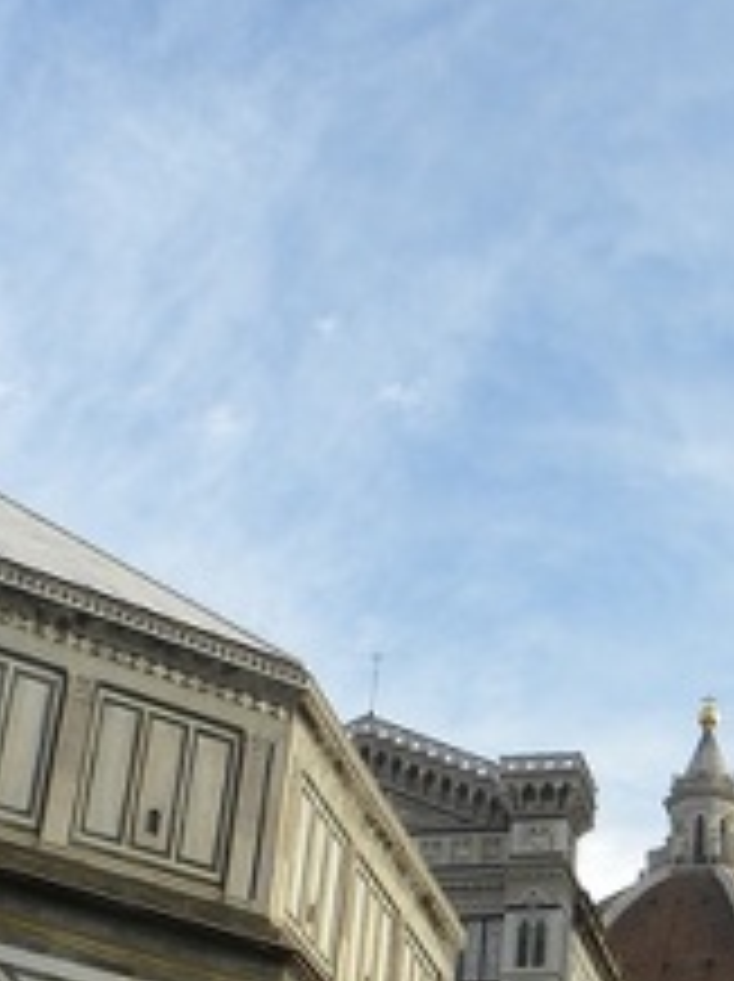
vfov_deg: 26.3
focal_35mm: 71
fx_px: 2011
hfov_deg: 19.9
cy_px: 927
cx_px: 781
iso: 64
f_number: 5.6
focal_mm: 4.6
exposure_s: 1/231
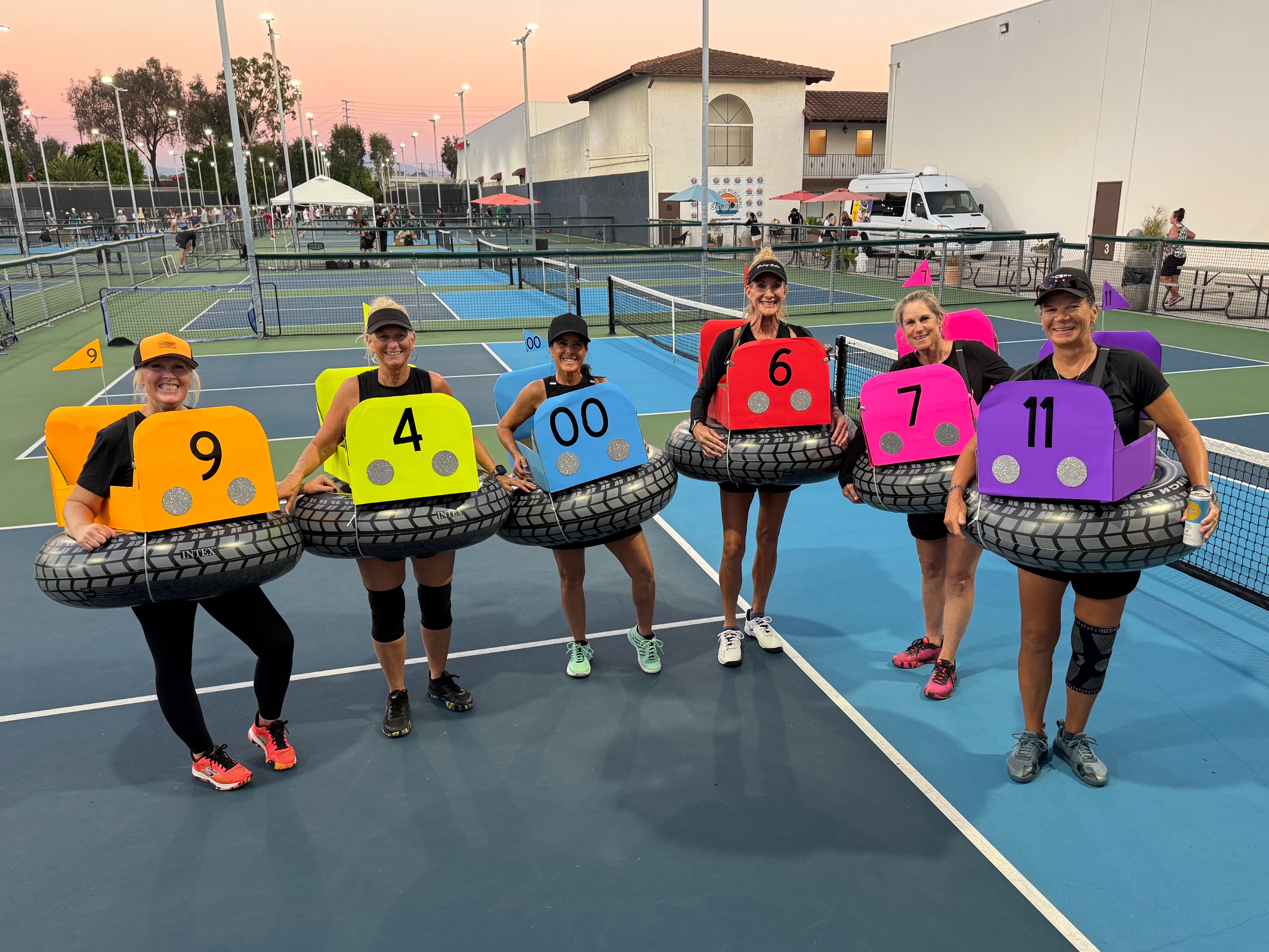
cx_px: 634
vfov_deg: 56.8
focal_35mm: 24
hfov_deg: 71.6
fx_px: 880
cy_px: 476
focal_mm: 6.76
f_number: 1.78
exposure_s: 1/120
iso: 160
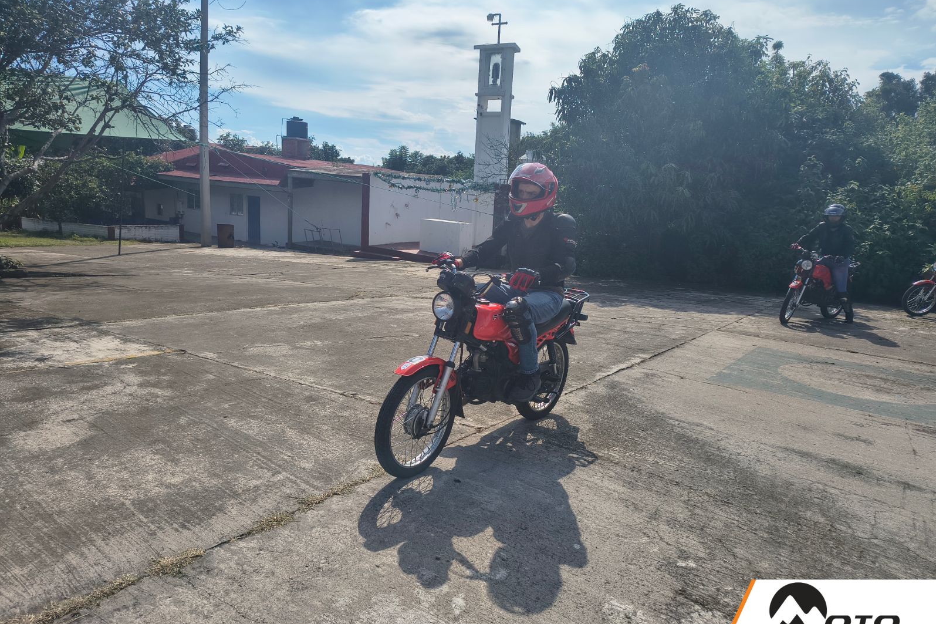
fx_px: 624
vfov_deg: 53.1
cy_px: 306
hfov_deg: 73.7
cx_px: 469
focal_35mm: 24
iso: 104
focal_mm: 5.56
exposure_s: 1/4968
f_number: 1.8
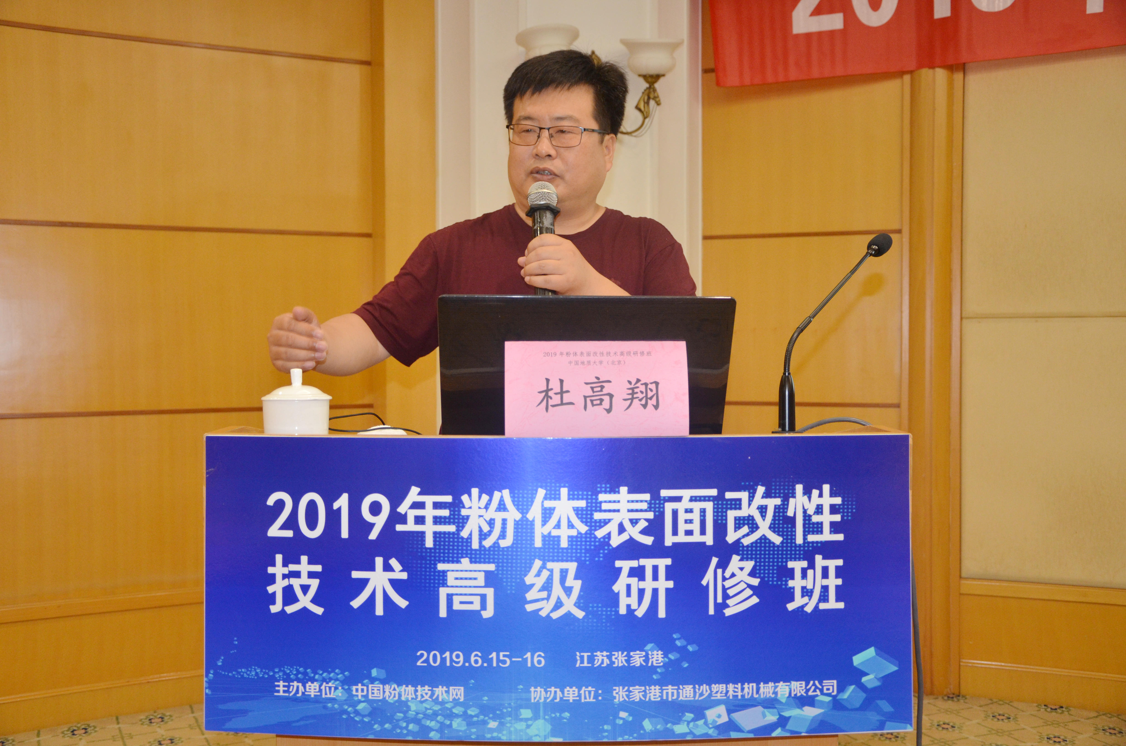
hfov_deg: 51.4
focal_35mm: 38
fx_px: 1170
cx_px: 563
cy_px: 373
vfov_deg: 35.3
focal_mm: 25
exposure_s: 1/60
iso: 800
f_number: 4
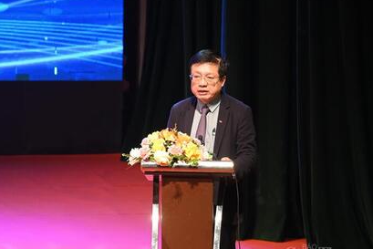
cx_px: 157
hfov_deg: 9.7
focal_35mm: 211
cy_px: 125
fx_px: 2187
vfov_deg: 6.5
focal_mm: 120
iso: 2000
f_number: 4
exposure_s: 1/200
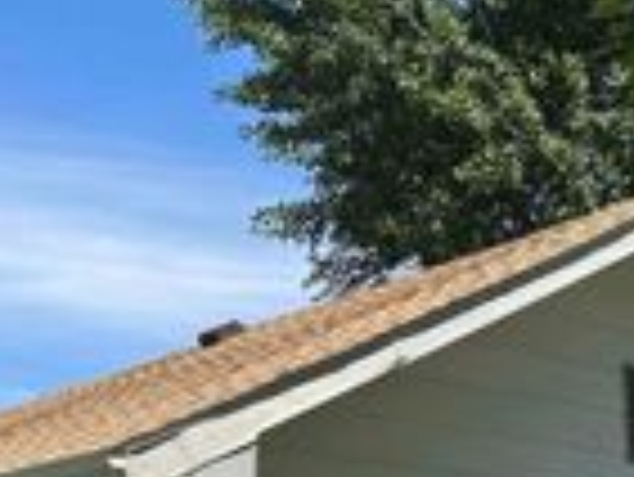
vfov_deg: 16.4
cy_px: 619
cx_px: 427
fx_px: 1558
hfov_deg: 22.9
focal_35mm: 85
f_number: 1.78
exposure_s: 1/4184
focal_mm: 6.86
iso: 80
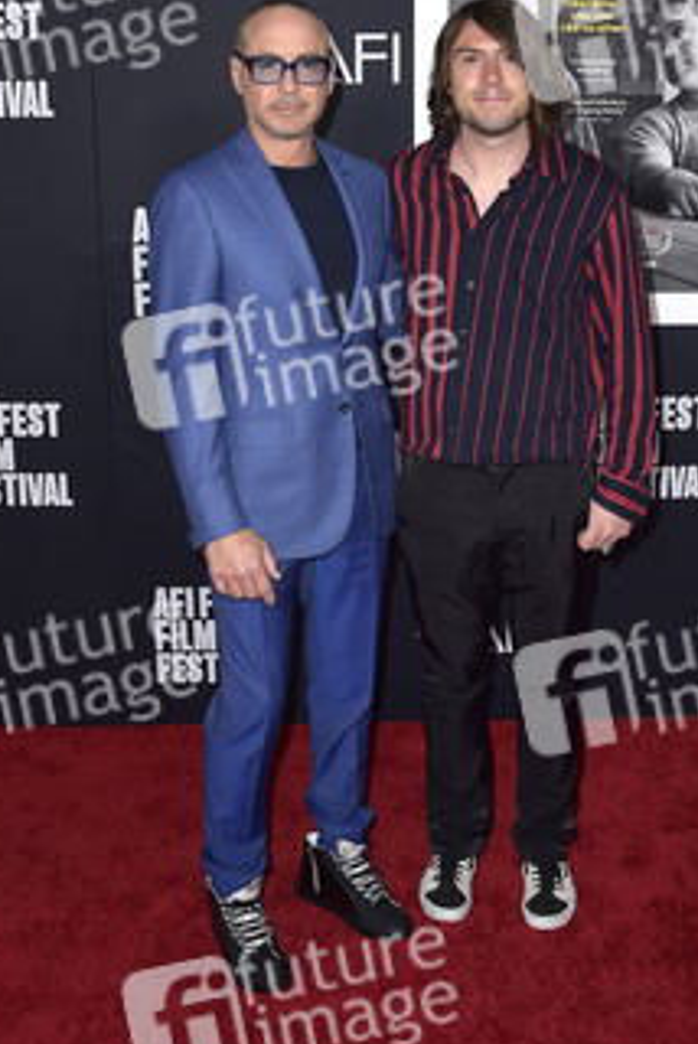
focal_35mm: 35
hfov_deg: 37.9
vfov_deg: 54.4
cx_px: 387
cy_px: 515
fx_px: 1016
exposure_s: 1/200
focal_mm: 28
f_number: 6.3
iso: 500
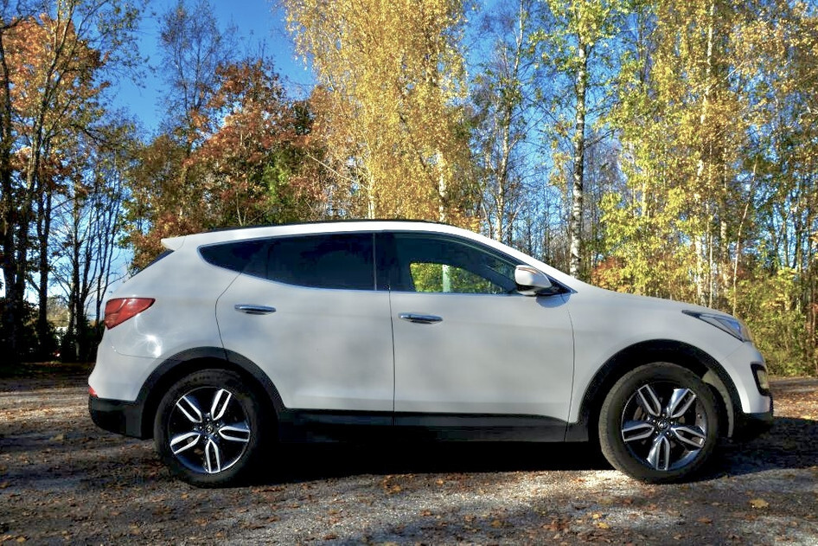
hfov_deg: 67.4
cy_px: 273
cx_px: 409
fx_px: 614
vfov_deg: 47.9
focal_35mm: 27
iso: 100
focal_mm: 18
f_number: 11
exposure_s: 1/160
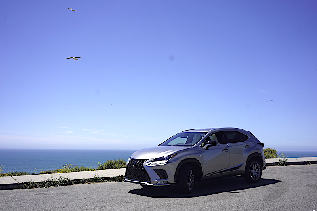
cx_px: 158
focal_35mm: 35
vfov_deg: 37.8
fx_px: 308
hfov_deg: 54.4
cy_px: 106
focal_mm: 35
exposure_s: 1/1250
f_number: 5
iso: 100
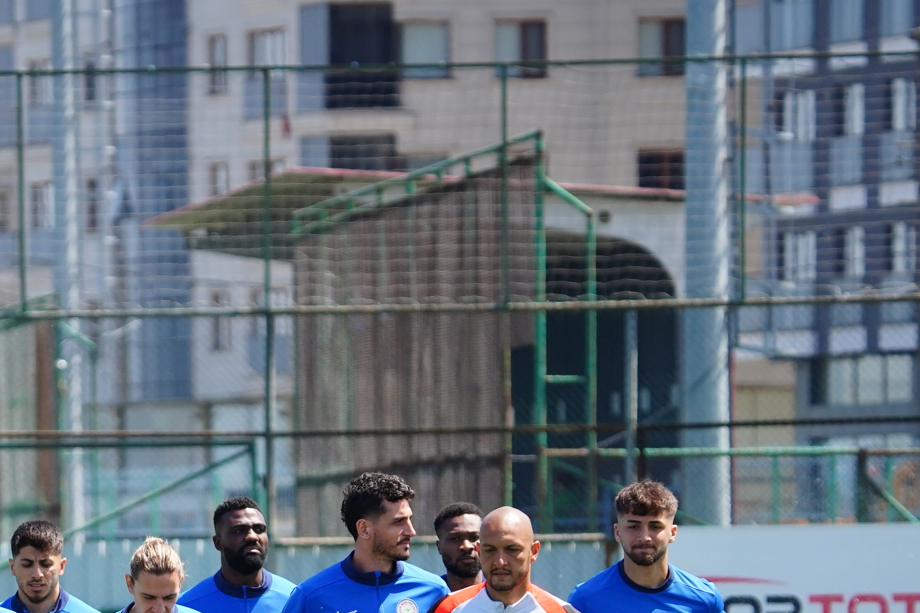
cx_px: 126
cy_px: 644
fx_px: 13084
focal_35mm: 512
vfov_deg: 2.7
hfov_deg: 4.0
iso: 800
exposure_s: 1/2000
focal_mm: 230
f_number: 5.6
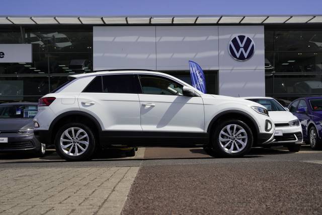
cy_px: 108
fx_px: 460
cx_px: 161
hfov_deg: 38.6
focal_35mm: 52
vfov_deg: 26.2
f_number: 9
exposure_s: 1/125
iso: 100
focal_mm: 51.5
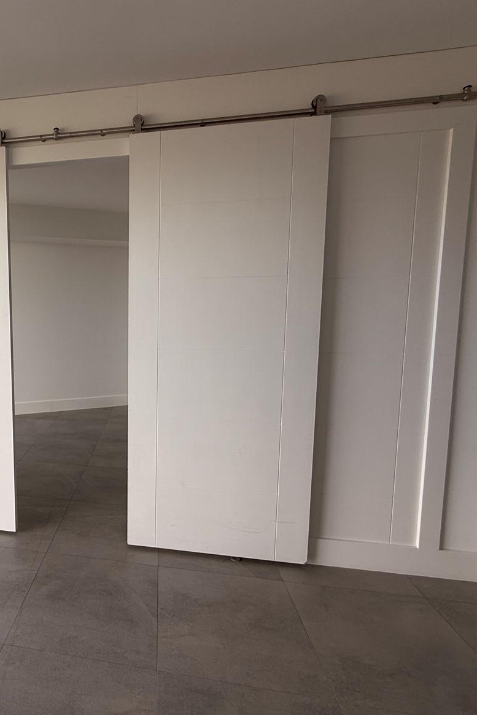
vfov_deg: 84.0
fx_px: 397
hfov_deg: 56.7
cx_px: 85
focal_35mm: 20
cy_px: 348
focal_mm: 2.22
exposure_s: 1/99
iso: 64
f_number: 2.2
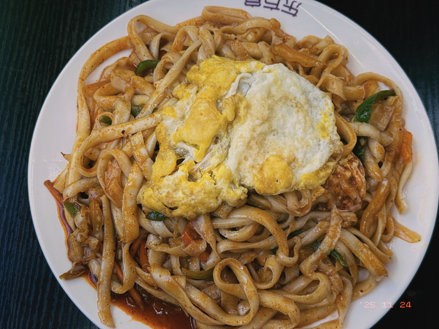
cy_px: 164
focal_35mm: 48
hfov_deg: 39.7
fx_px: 609
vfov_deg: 30.3
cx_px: 220
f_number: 1.78
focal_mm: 6.76
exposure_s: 1/131
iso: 50
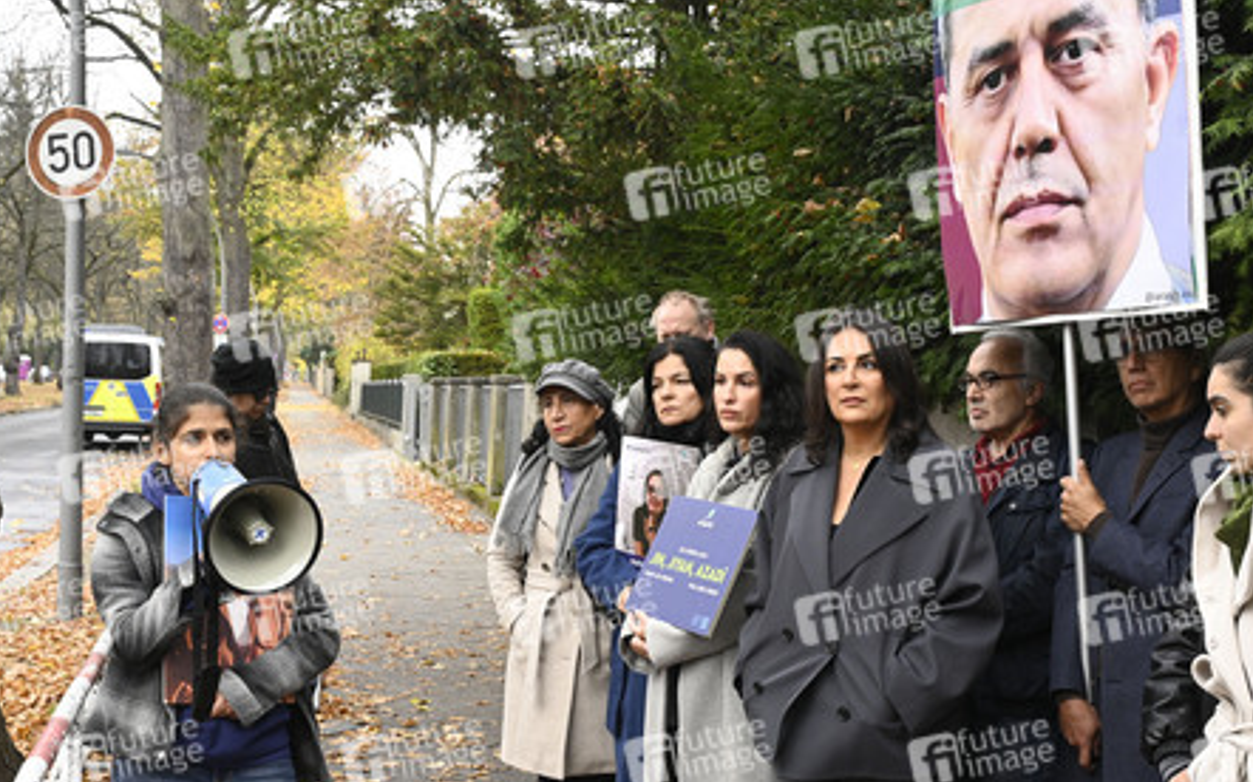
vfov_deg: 24.4
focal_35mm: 53
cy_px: 400
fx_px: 1809
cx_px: 622
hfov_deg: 38.2
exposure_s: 1/200
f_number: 11
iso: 3200
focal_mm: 51
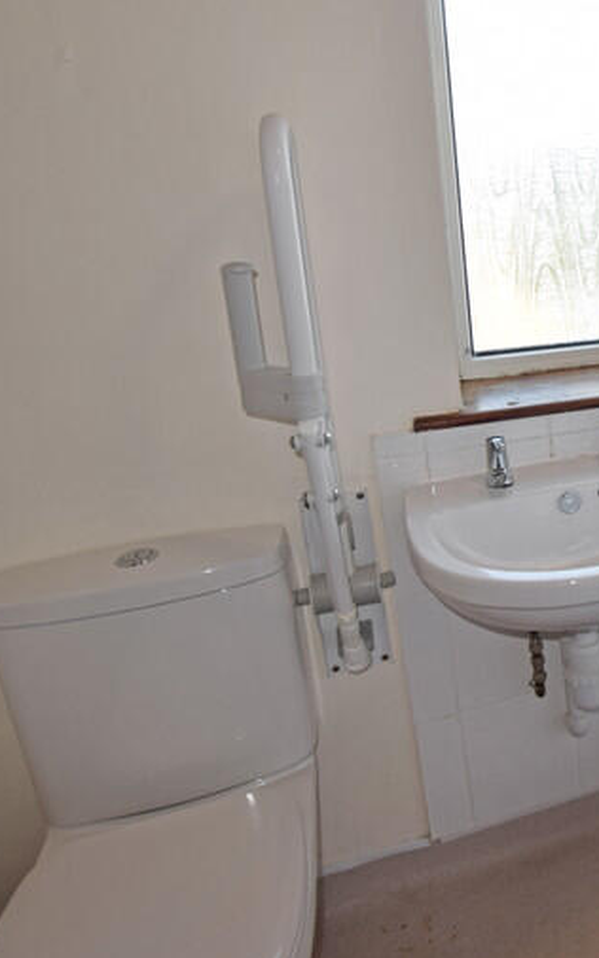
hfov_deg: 31.0
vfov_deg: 60.4
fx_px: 809
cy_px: 356
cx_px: 792
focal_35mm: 31
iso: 250
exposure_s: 1/125
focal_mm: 10
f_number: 5.6
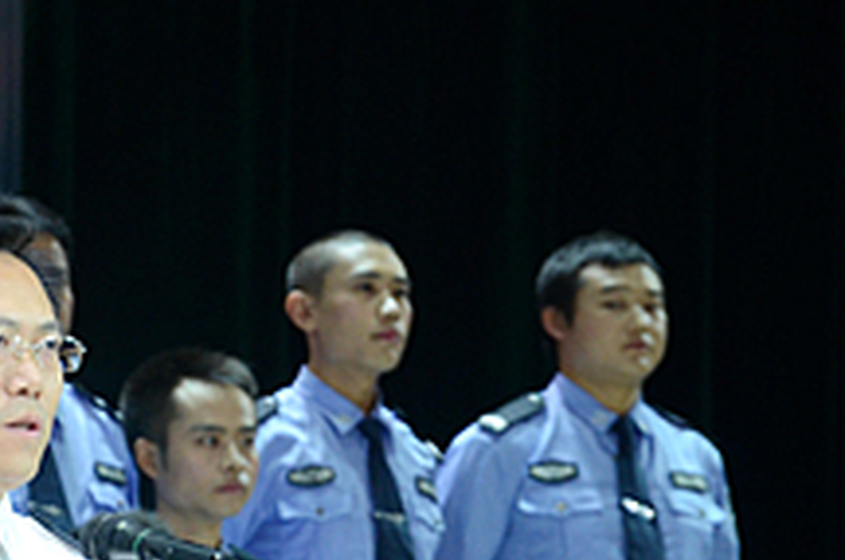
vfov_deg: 3.4
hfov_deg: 5.1
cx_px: -74
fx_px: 9374
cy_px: 576
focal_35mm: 400
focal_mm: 105
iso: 1000
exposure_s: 1/40
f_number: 5.6
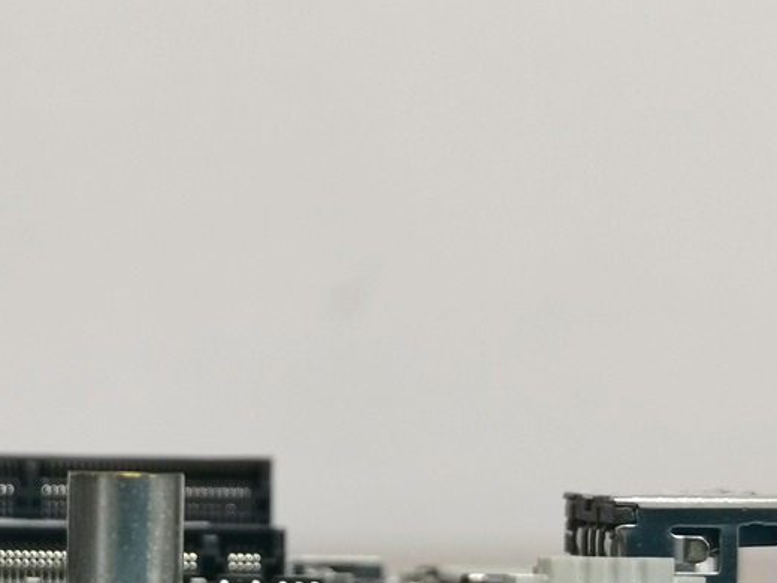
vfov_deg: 15.1
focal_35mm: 96
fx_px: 2155
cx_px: 166
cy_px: 576
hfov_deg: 20.2
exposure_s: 1/100
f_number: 1.8
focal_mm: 4.75
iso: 160
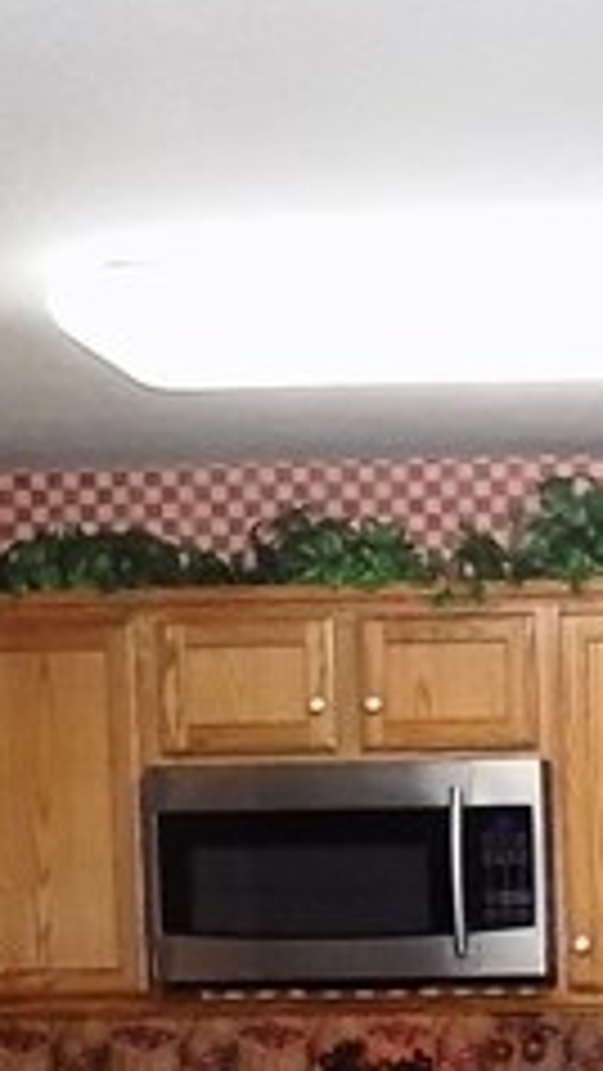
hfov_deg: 10.6
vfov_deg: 18.6
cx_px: 1030
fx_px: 3068
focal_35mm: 108
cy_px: 1336
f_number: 3.1
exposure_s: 1/30
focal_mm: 4
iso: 360
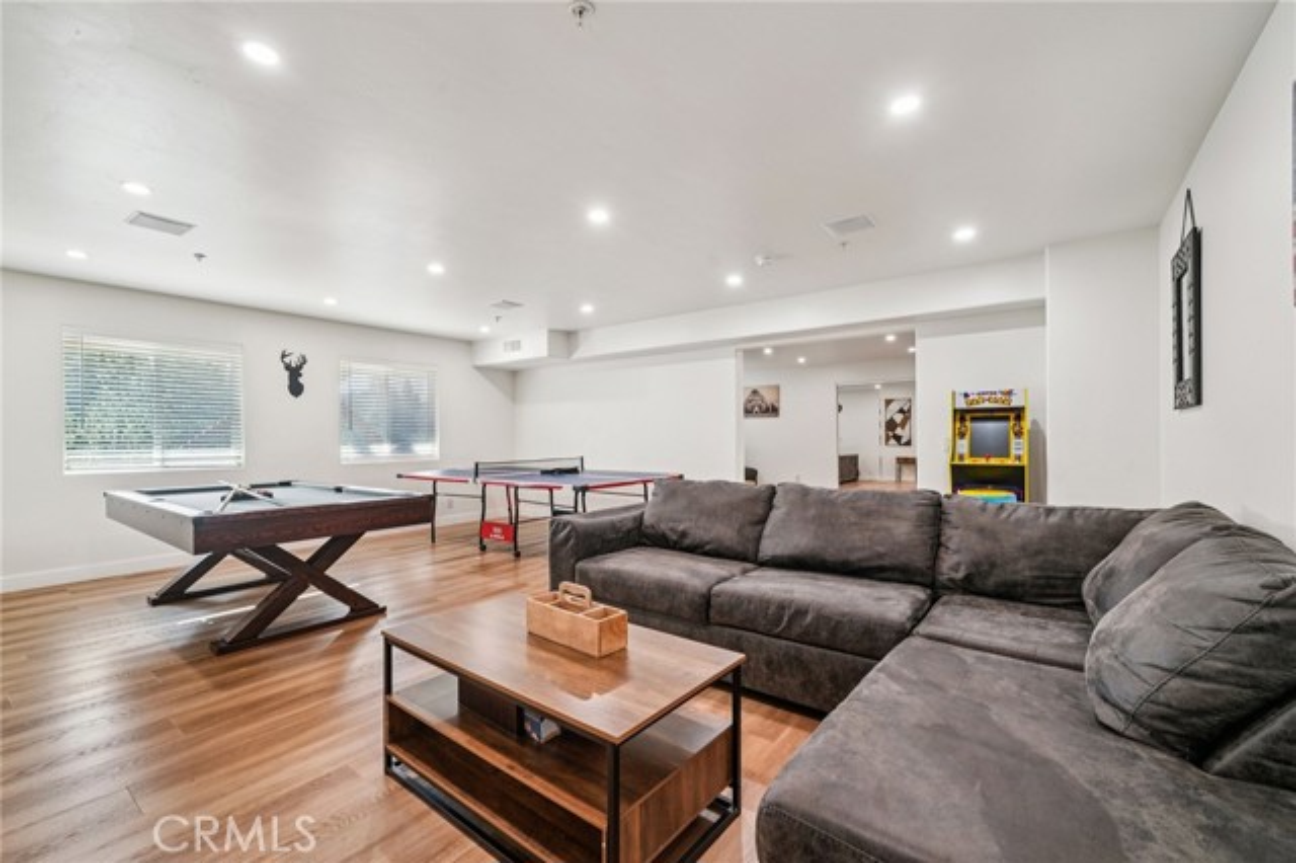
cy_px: 432
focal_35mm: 15
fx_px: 540
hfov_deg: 100.4
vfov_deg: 77.3
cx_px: 648
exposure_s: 1/10
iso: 400
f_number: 8
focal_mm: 15
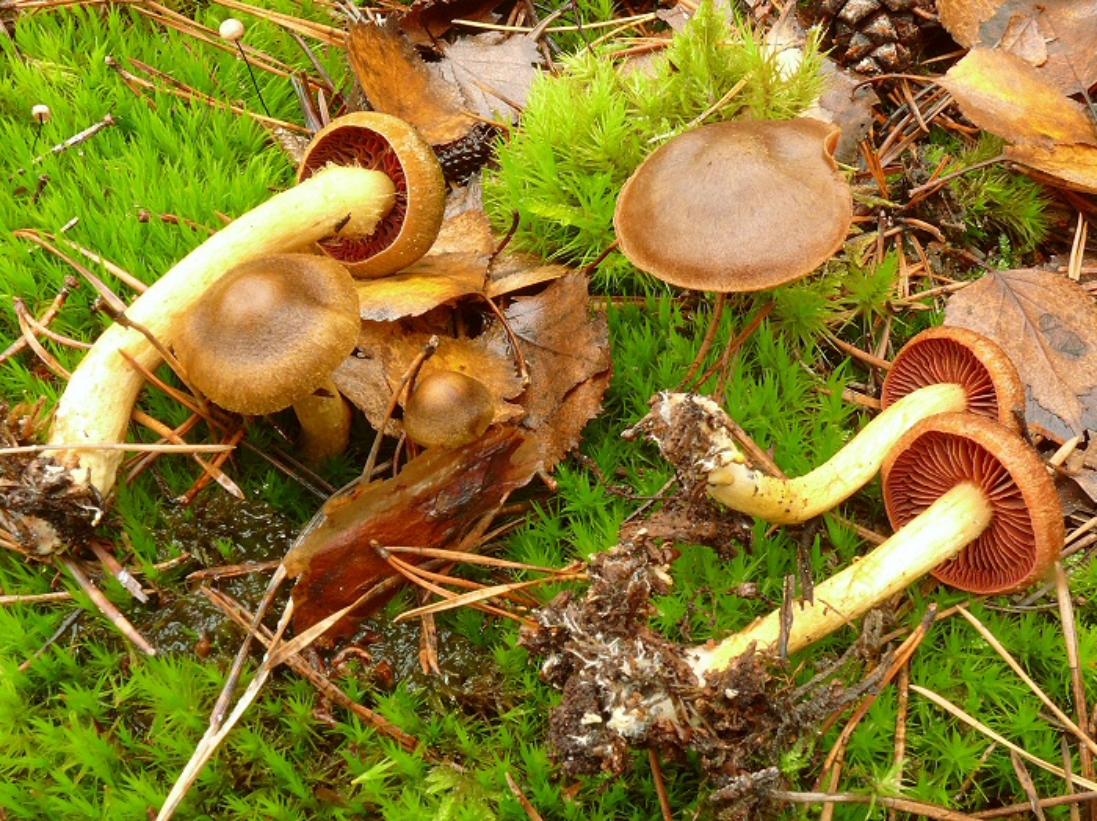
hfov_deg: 52.7
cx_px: 548
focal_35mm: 35
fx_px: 1108
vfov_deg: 40.7
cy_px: 410
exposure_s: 1/1.3
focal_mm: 7.4
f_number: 11
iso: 100
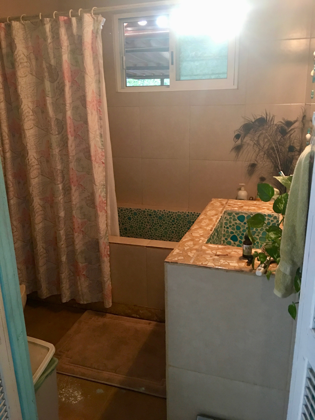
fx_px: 352
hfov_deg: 48.2
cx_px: 158
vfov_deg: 61.7
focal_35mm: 29
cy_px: 210
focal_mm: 4.15
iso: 100
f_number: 2.2
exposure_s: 1/15
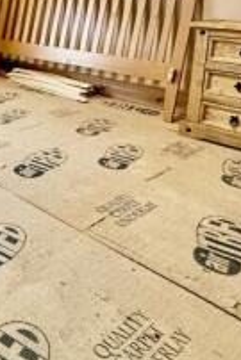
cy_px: 51
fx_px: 421
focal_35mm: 42
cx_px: -60
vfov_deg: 43.2
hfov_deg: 27.5
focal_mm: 2.22
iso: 400
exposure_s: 1/60
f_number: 2.2
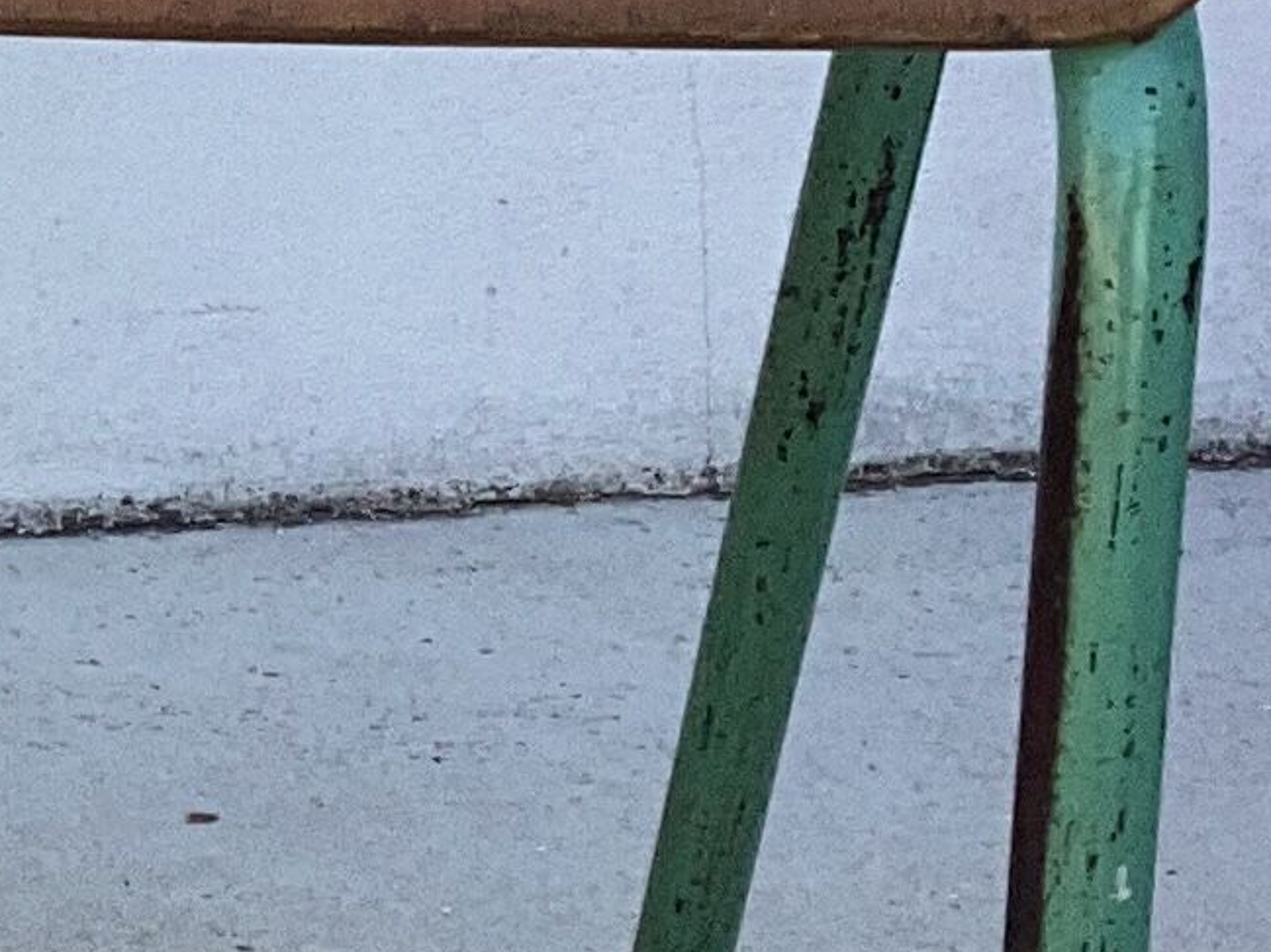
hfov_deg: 11.7
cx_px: -1016
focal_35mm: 156
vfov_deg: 9.5
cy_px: 178
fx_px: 5725
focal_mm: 3.3
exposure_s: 1/399
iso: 25
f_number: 2.4
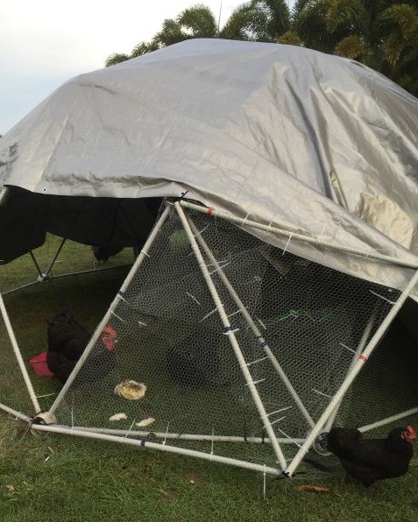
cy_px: 260
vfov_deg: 47.9
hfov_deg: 37.9
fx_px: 587
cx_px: 89
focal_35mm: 38
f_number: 2.2
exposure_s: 1/120
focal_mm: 4.15
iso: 32
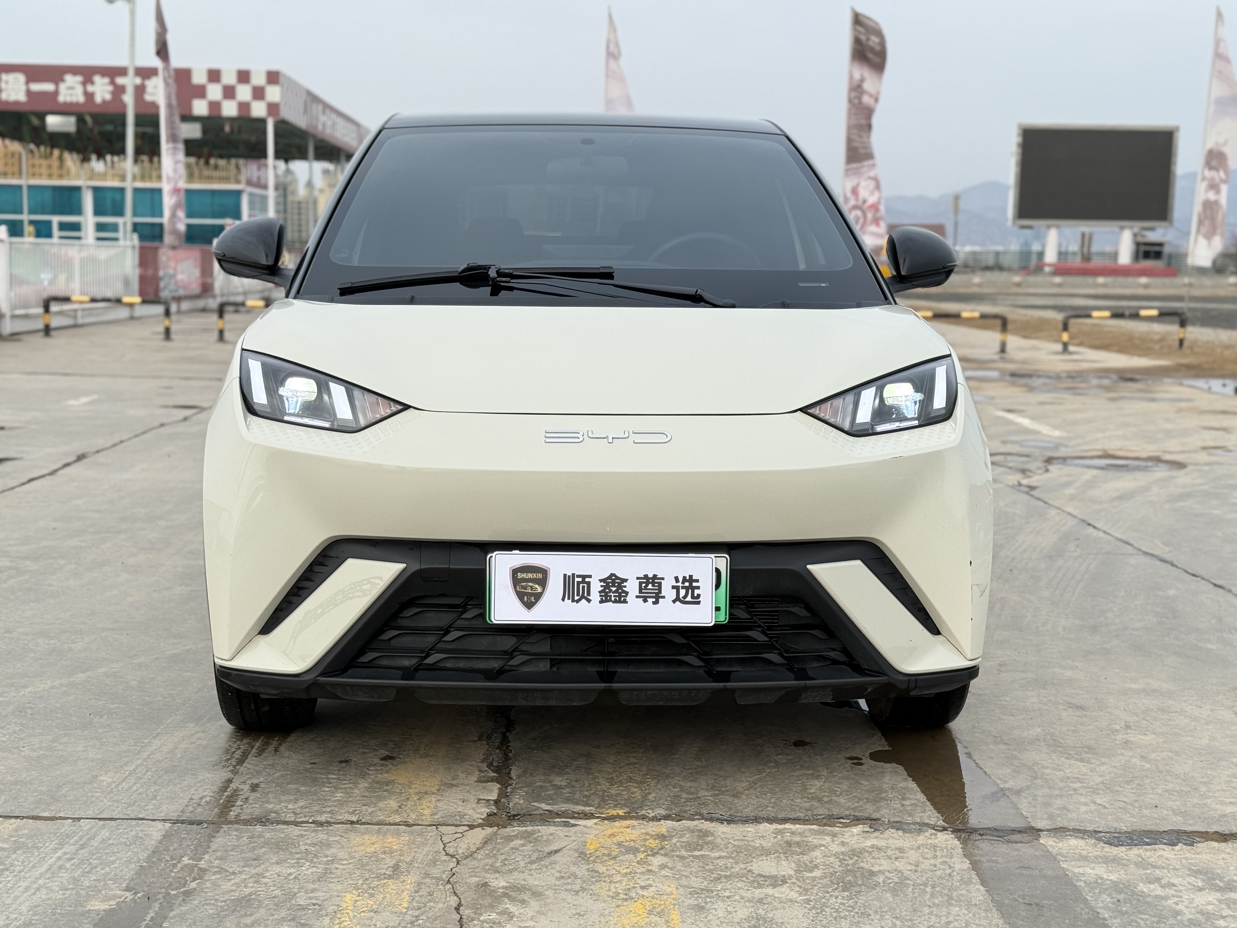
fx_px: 1715
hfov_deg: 39.7
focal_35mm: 48
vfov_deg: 30.3
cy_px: 464
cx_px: 618
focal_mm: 6.76
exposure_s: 1/1133
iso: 100
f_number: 1.78
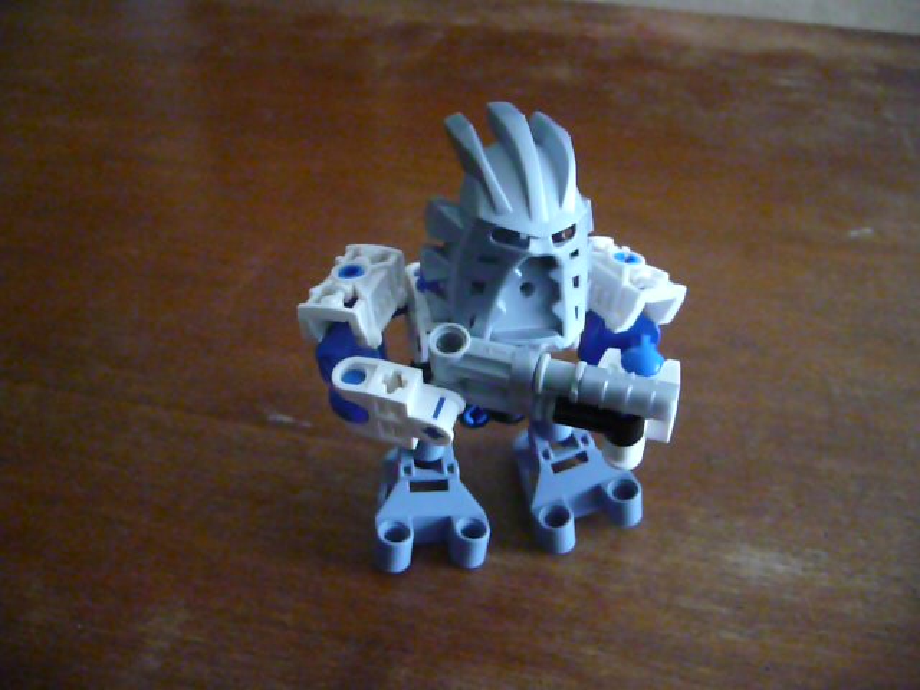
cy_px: 345
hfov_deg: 52.6
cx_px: 460
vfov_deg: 40.7
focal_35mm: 35
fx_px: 930
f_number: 2.8
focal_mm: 5.8
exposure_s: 1/30
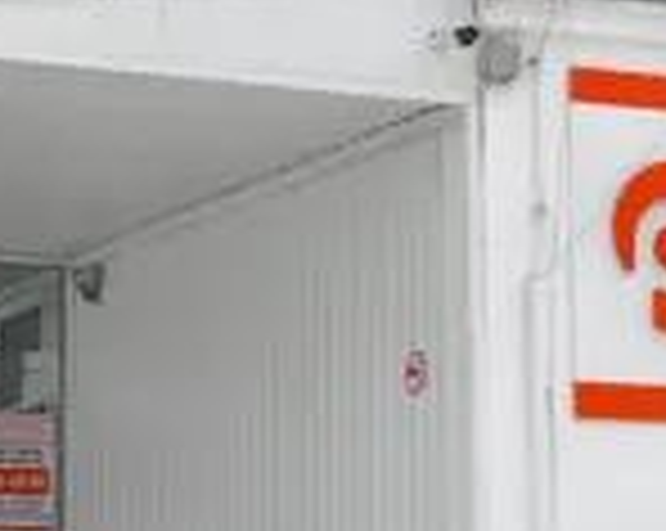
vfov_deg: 10.7
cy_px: 394
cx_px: 320
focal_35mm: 144
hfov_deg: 13.4
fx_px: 2835
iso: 400
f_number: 9
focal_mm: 28
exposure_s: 1/320
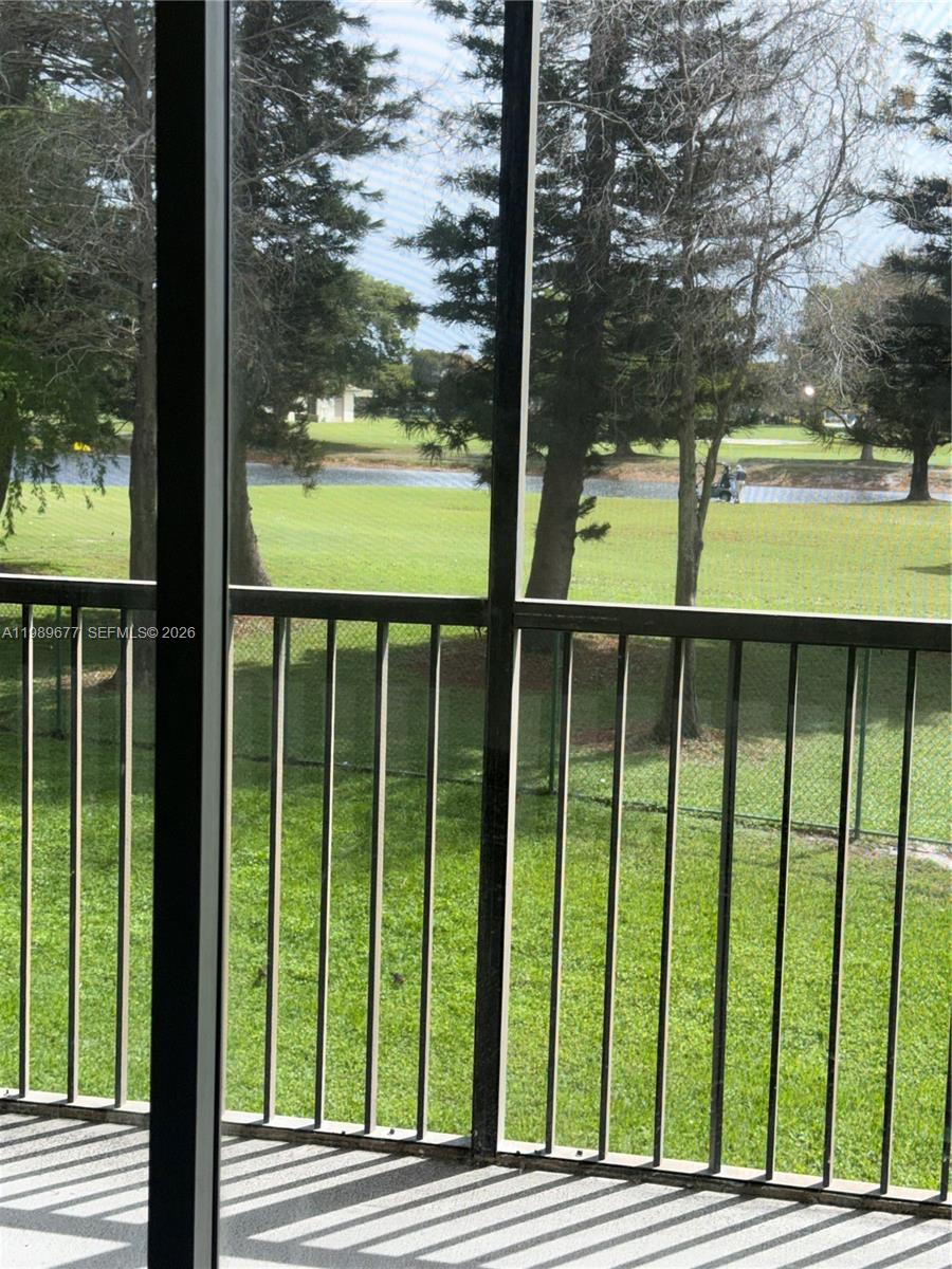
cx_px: 476
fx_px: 1760
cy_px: 634
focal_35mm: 48
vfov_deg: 39.7
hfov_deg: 30.3
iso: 50
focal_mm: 6.76
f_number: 1.78
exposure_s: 1/1575
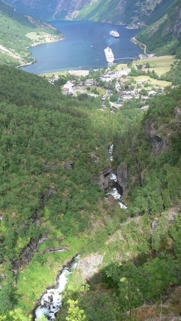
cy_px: 157
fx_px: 333
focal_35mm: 39
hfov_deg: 30.3
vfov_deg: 51.6
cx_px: 69
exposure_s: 1/60
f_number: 4
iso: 80
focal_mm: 7.4
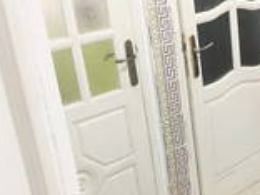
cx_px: 292
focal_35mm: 67
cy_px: 128
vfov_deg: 21.9
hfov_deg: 26.5
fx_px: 503
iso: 250
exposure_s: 1/17
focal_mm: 4.15
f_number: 2.2
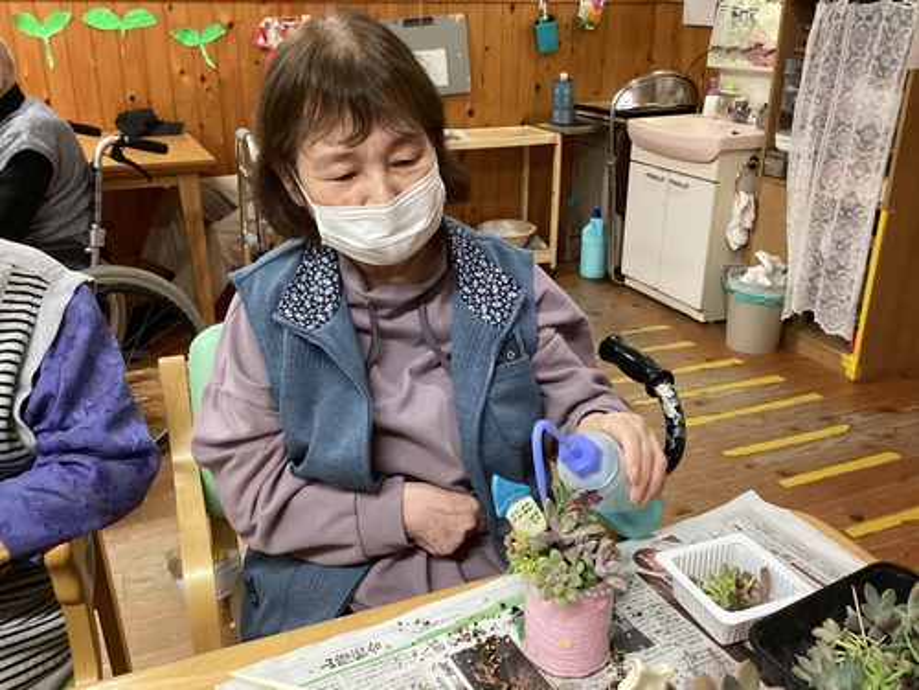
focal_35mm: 31
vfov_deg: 45.4
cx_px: 460
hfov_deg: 58.4
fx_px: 823
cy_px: 345
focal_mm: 3.3
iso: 320
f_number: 2.4
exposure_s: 1/50
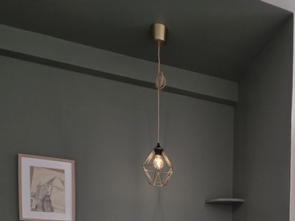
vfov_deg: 31.2
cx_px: 234
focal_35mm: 37
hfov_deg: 47.5
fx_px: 315
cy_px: 278
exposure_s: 1/120
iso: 100
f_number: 1.9
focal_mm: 2.2
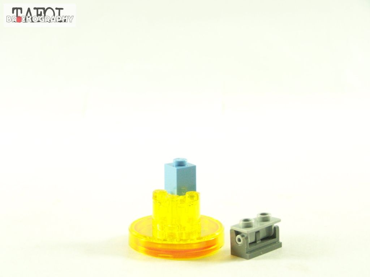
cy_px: 138
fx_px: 1005
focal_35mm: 94
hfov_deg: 20.9
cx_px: 185
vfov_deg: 15.7
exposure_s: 1/60
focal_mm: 15.6
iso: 400
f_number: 3.2
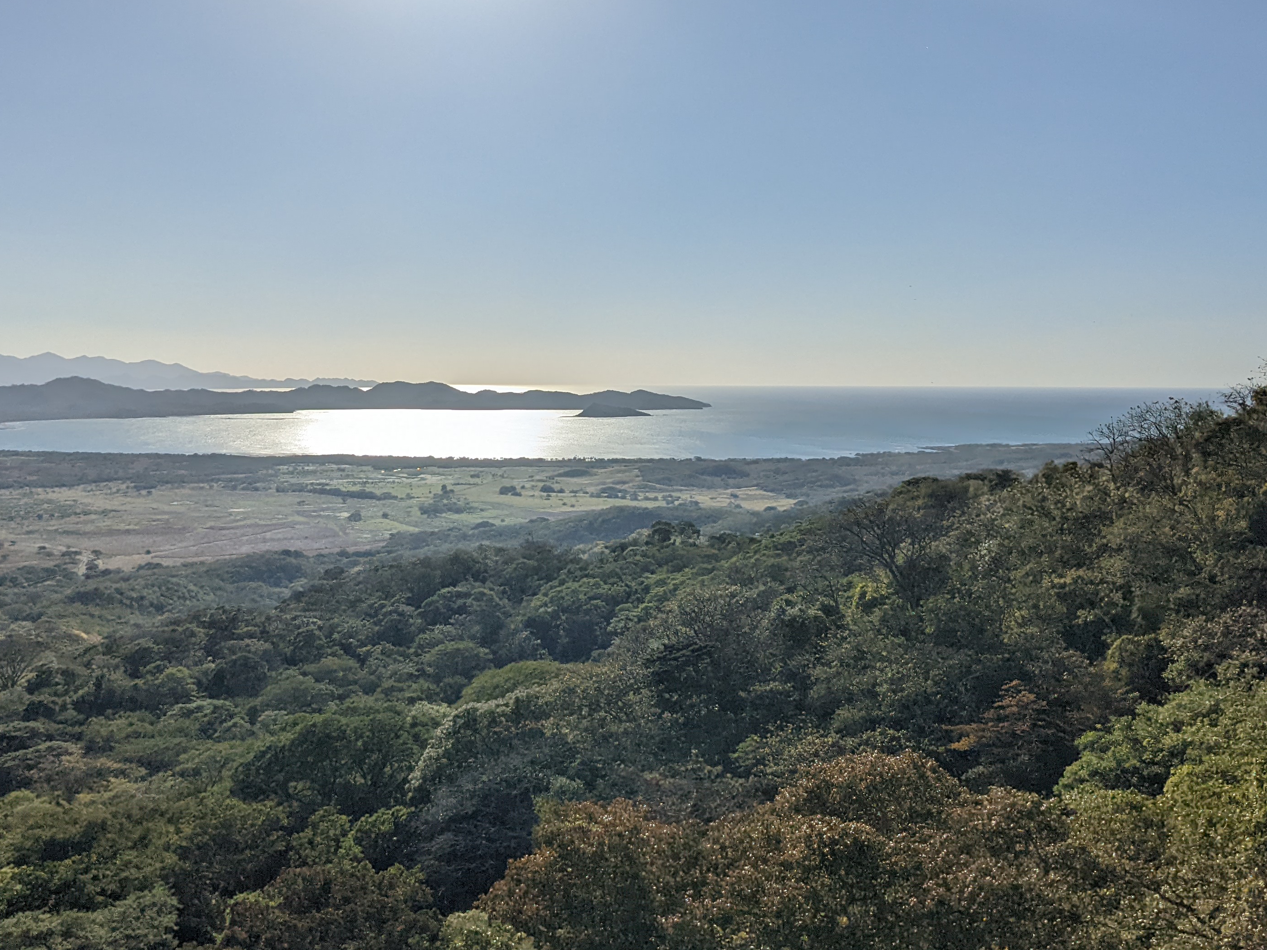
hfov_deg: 47.8
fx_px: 1428
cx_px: 562
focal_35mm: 39
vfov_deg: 36.8
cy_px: 425
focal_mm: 4.38
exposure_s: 1/23256
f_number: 1.73
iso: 76
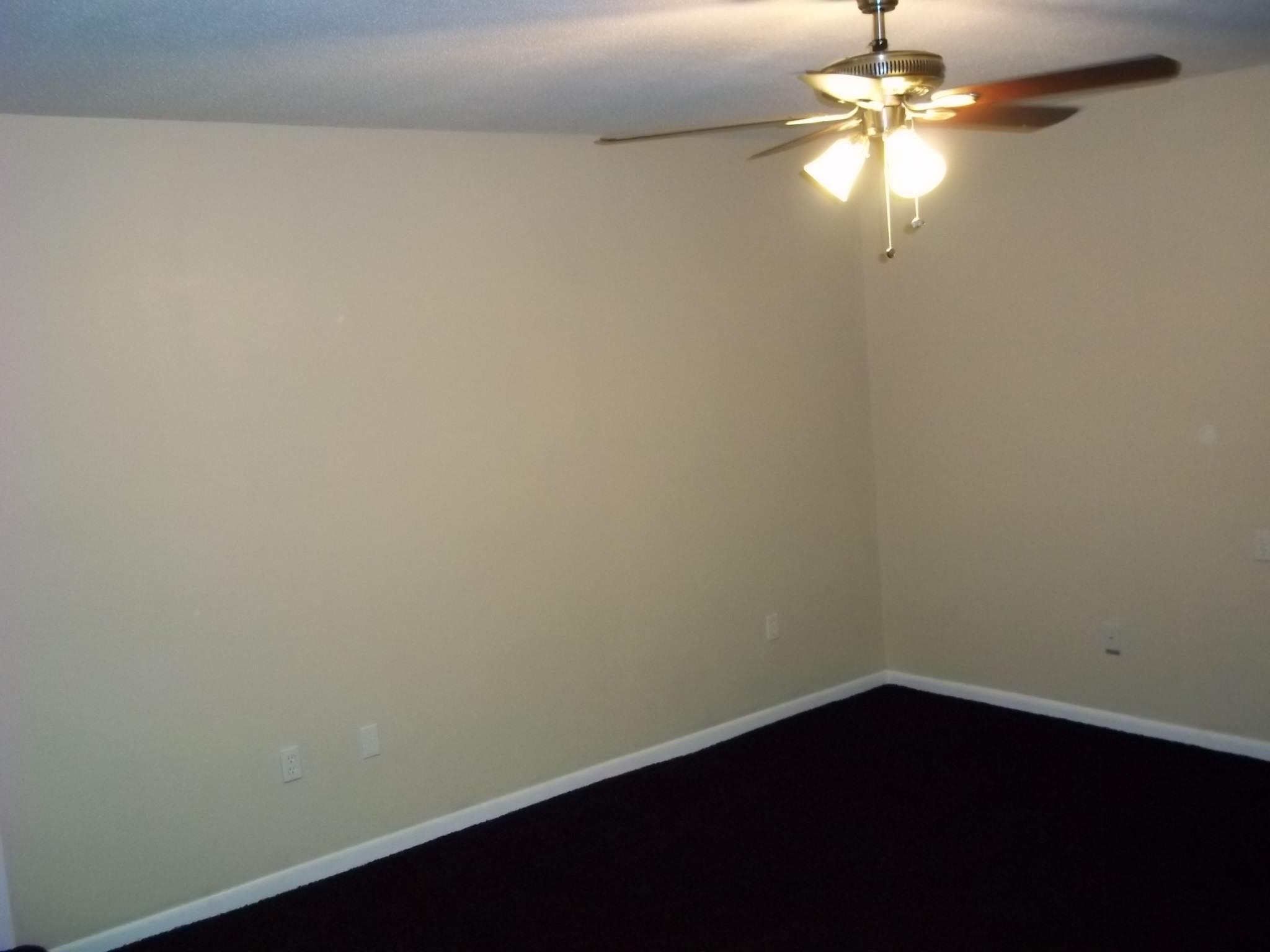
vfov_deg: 39.7
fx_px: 1321
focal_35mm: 36
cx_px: 635
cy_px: 476
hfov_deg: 51.4
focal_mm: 6.5
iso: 320
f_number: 3.1
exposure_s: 1/30
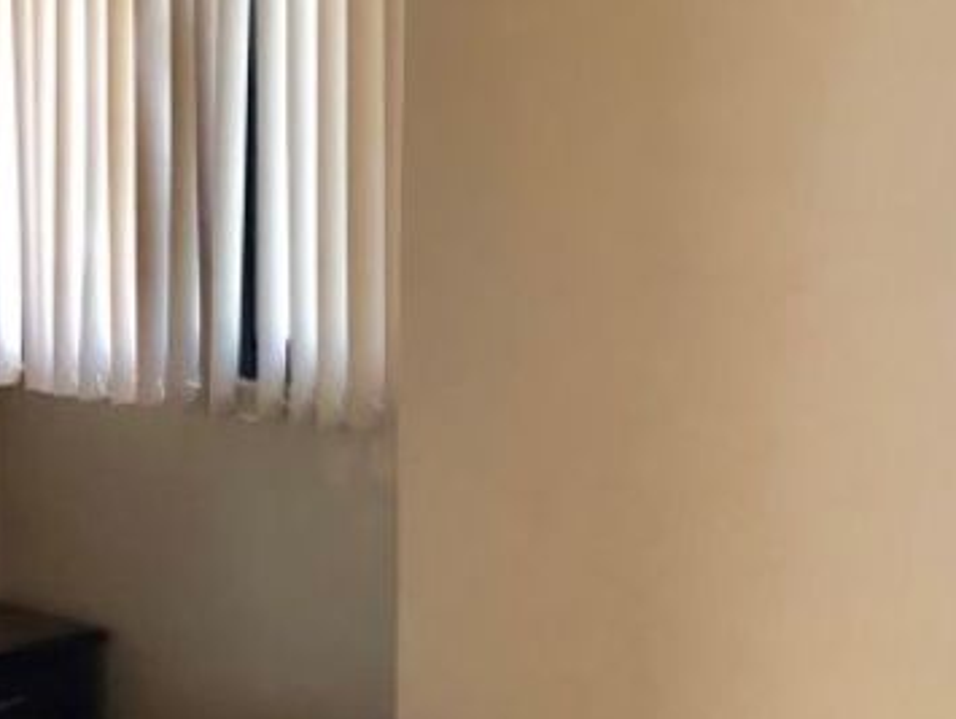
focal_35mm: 84
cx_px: 110
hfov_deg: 22.7
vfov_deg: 17.6
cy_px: 469
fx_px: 2322
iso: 80
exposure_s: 1/6
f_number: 1.8
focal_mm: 3.99
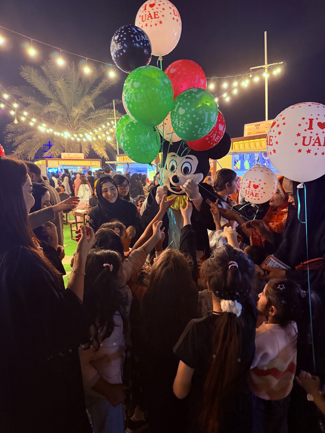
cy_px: 216
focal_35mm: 24
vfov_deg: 71.6
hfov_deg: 56.8
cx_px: 162
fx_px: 300
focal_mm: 6.76
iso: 500
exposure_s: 1/50
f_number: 1.78
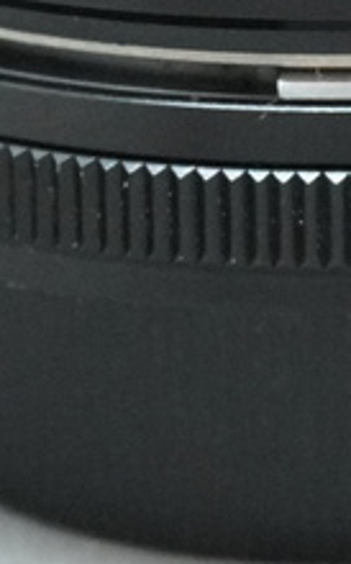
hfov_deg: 5.2
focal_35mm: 250
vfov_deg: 8.3
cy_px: -182
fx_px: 3836
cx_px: 310
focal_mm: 30
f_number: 8
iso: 5000
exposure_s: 1/50
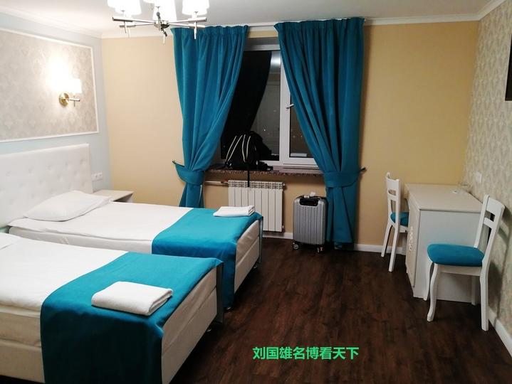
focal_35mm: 26
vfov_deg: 53.1
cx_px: 256
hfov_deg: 67.3
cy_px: 192
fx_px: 385
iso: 160
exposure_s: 1/33.3
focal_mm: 3.64
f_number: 1.8
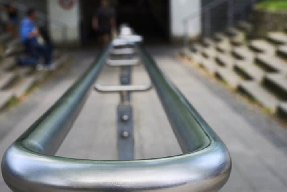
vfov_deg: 19.3
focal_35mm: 70
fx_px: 558
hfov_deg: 28.8
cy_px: 147
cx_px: 119
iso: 100
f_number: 8
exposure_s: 1/60
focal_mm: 42
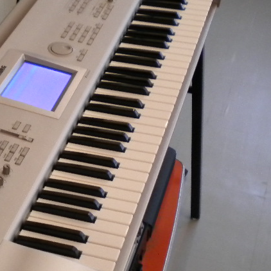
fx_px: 664
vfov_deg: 23.0
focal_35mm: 75
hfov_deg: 22.8
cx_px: 58
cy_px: 169
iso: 400
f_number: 3.1
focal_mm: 6.3
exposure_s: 1/35.3
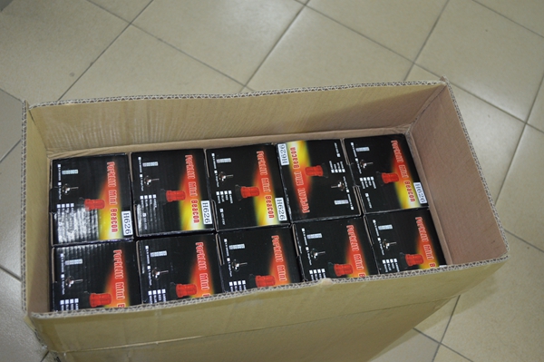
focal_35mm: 39
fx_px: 589
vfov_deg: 34.2
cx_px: 272
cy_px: 181
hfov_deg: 49.6
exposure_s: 1/60
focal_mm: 26
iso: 720
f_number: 4.2
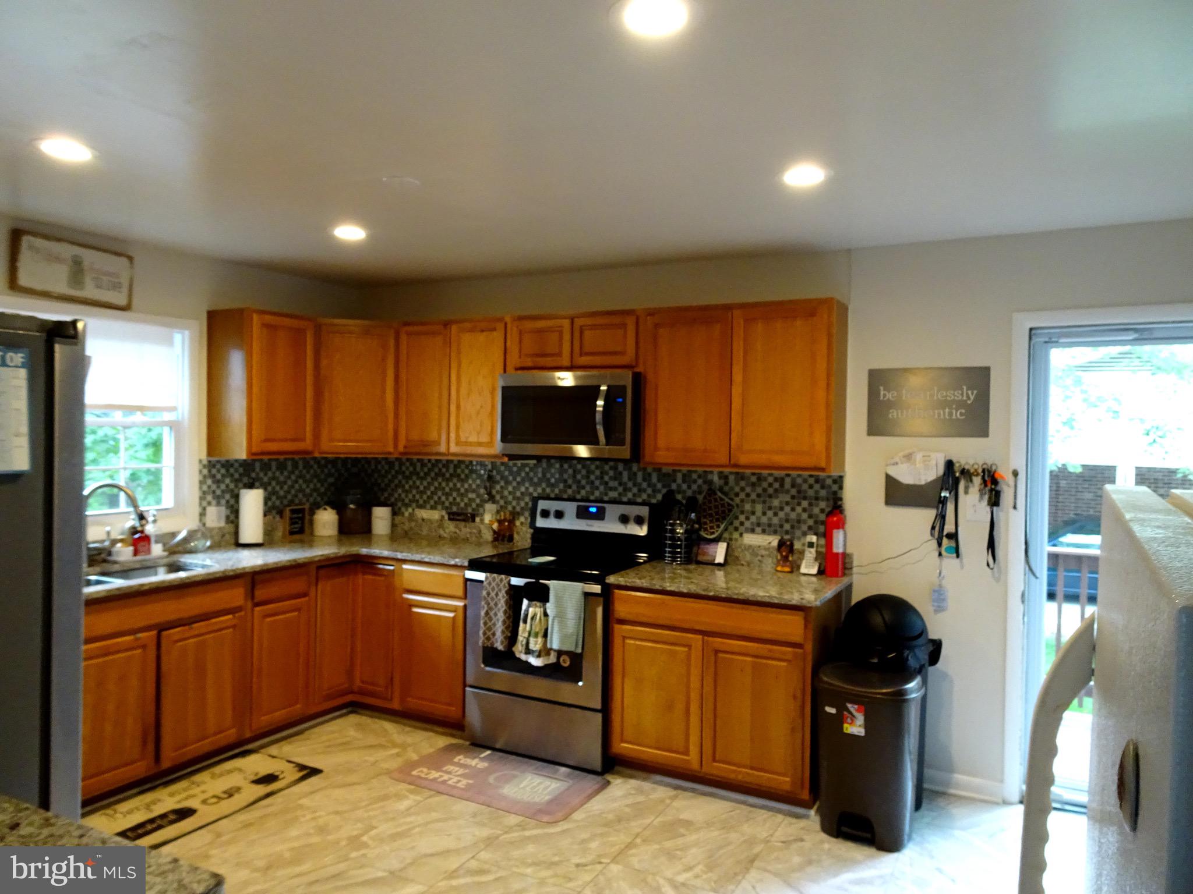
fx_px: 827
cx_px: 596
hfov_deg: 71.6
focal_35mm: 24
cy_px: 447
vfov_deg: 56.8
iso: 400
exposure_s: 1/30
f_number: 3.5
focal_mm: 4.1
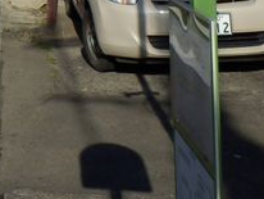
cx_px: -172
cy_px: -112
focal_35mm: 93
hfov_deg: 17.9
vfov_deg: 14.7
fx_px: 710
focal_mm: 4.2
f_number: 7.9
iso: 80
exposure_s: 1/250
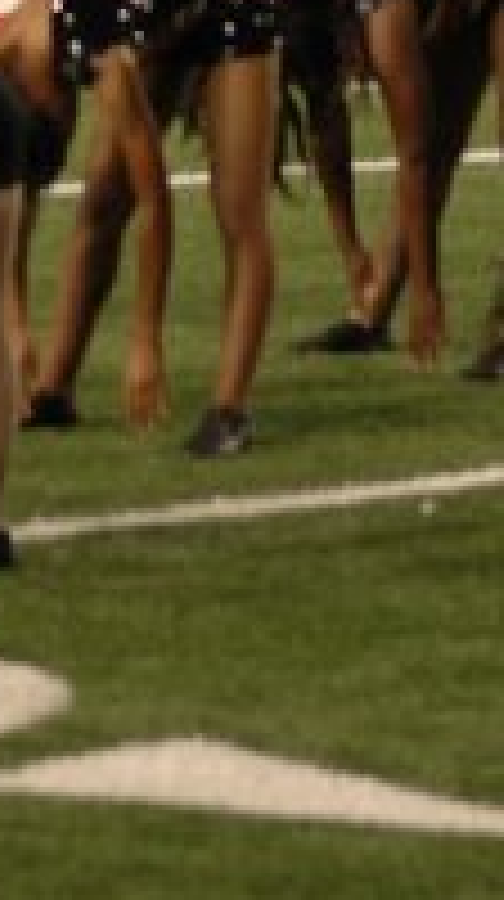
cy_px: -230
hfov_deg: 3.5
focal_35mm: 346
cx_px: 148
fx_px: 8251
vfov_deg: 6.2
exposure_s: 1/60
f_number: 2.8
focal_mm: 55
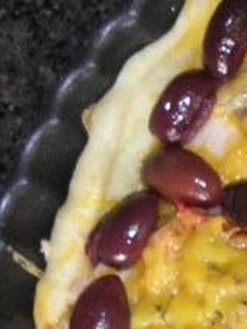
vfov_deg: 15.5
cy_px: 321
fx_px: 1188
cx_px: 562
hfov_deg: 10.5
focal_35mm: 125
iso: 100
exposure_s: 1/30
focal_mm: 4.6
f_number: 2.8
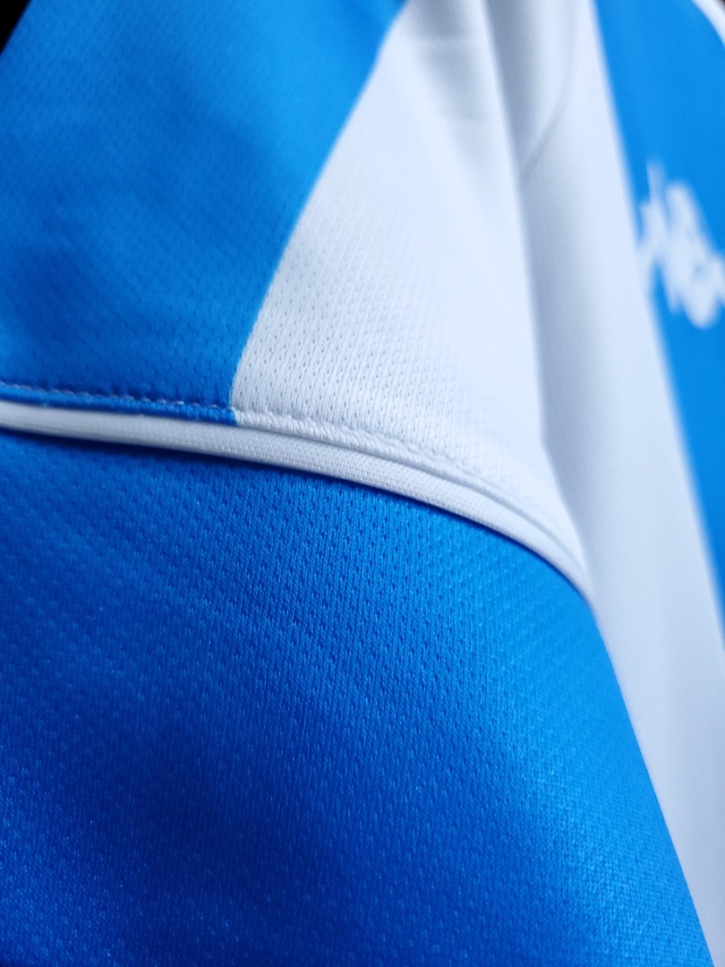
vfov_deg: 67.3
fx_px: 726
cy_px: 484
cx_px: 362
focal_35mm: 26
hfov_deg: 53.1
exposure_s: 1/30
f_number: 1.5
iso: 200
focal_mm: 4.3
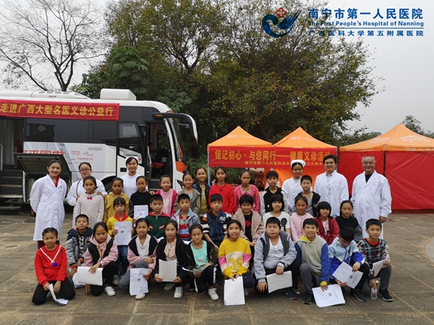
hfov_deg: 65.3
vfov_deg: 51.3
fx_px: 338
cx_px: 217
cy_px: 162
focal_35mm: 27
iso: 80
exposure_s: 1/900
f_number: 1.8
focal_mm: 3.95
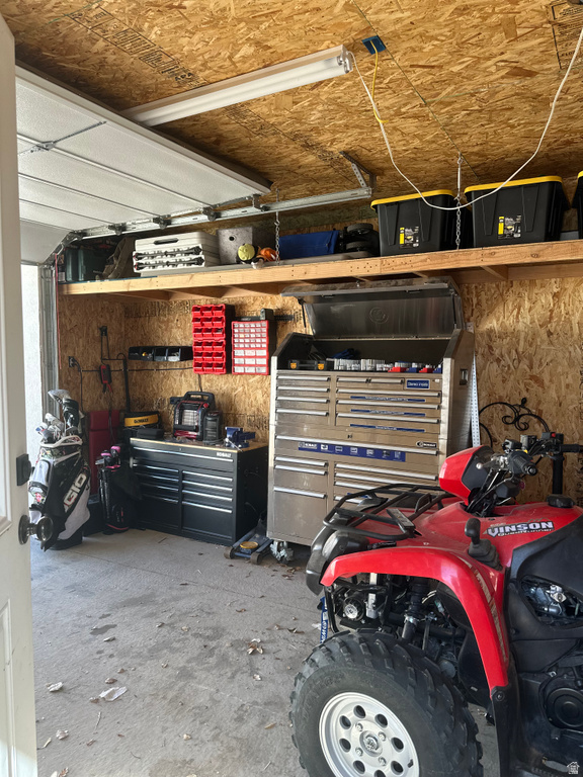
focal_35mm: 24
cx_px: 292
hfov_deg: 56.8
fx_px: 539
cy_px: 388
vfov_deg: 71.6
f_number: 1.78
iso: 64
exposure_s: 1/213
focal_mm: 6.86
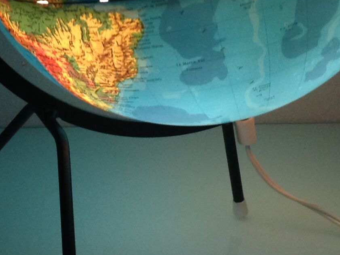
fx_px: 1061
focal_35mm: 108
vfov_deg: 13.4
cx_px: 142
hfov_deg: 18.2
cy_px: -21
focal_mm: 4.28
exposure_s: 1/15
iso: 160
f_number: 2.4
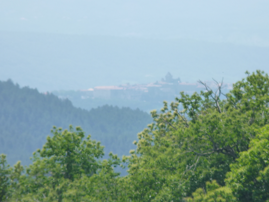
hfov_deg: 2.8
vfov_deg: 2.1
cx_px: 134
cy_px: 101
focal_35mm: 718
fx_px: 5580
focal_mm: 86.4
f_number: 5.6
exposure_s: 1/400
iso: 125
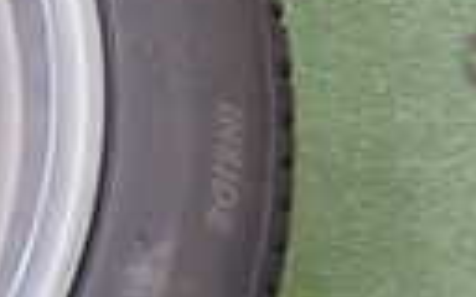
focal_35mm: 149
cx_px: -517
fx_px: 1933
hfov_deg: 12.2
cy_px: 156
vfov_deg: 8.8
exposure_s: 1/30
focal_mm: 5.4
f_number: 2.3
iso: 320
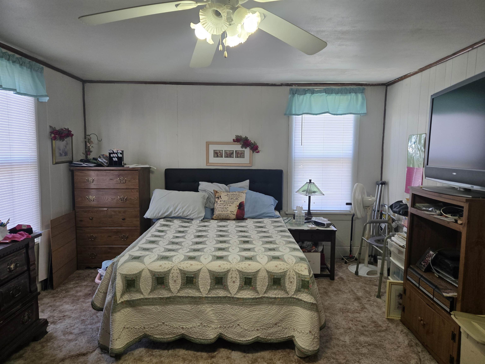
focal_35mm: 23
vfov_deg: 58.9
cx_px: 242
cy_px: 182
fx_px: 322
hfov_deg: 73.9
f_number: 1.8
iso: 125
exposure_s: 1/120
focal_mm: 5.4
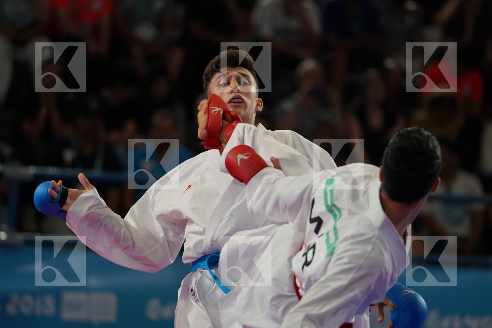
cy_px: 164
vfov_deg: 5.1
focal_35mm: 271
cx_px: 246
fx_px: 3703
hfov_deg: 7.6
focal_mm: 181
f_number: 2.8
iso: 800
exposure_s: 1/1000
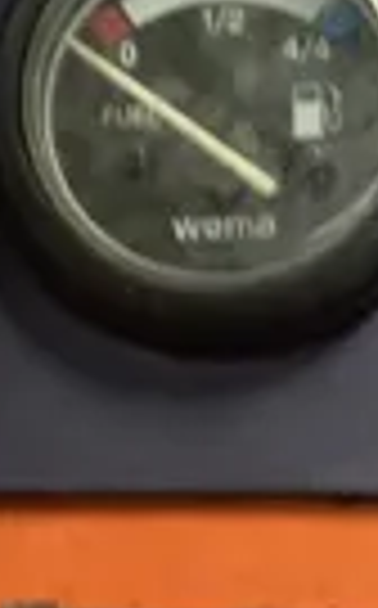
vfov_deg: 16.4
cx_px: 63
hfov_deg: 10.2
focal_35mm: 127
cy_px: 241
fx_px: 2100
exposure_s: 1/25
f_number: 1.8
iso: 320
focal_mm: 4.25
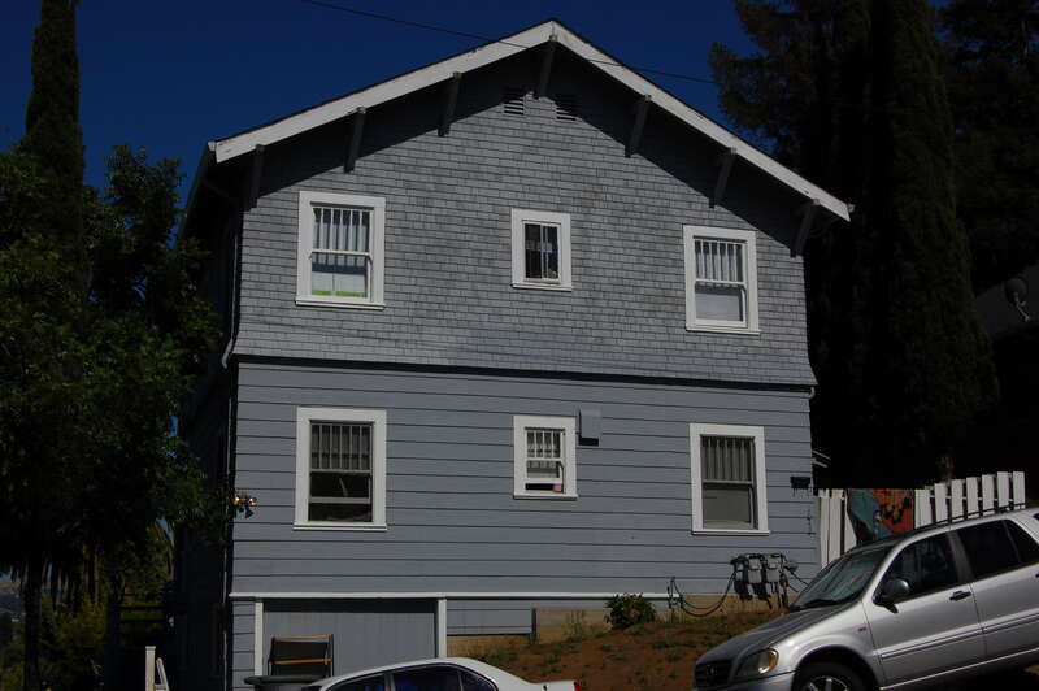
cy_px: 346
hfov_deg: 41.1
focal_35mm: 48
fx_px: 1384
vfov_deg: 28.0
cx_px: 520
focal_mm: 32
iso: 200
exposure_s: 1/640
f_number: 16
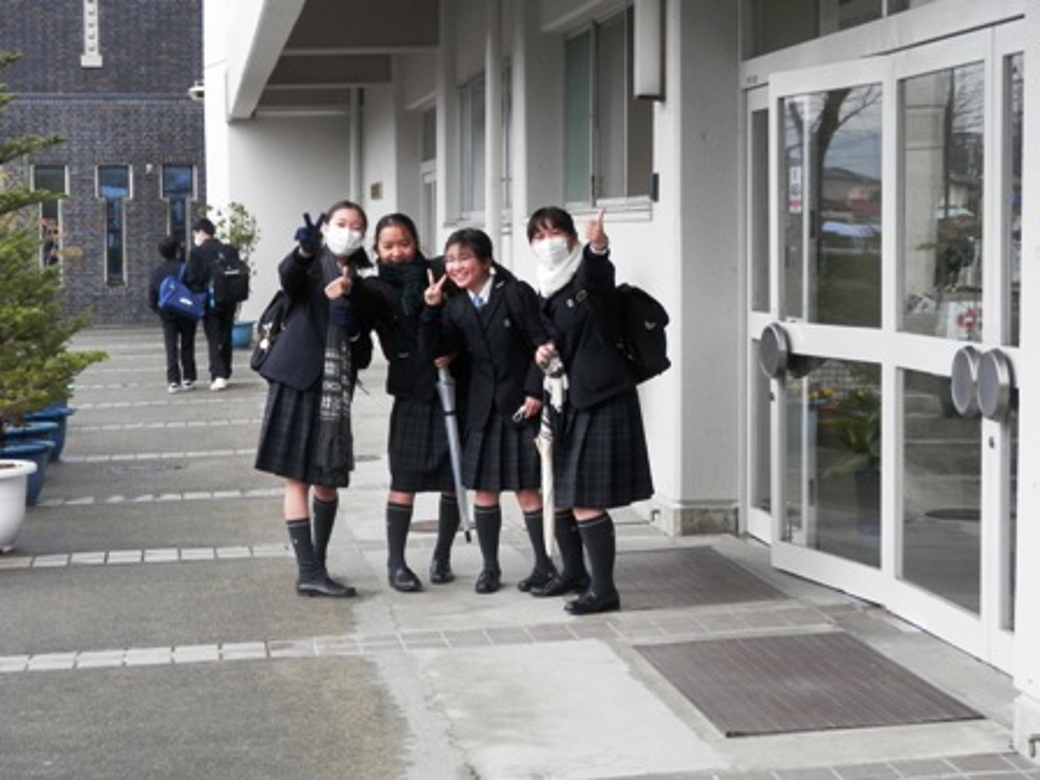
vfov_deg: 20.2
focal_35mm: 73
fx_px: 2193
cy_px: 390
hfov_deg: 26.7
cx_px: 520
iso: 125
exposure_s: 1/100
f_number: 4.5
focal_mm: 13.1
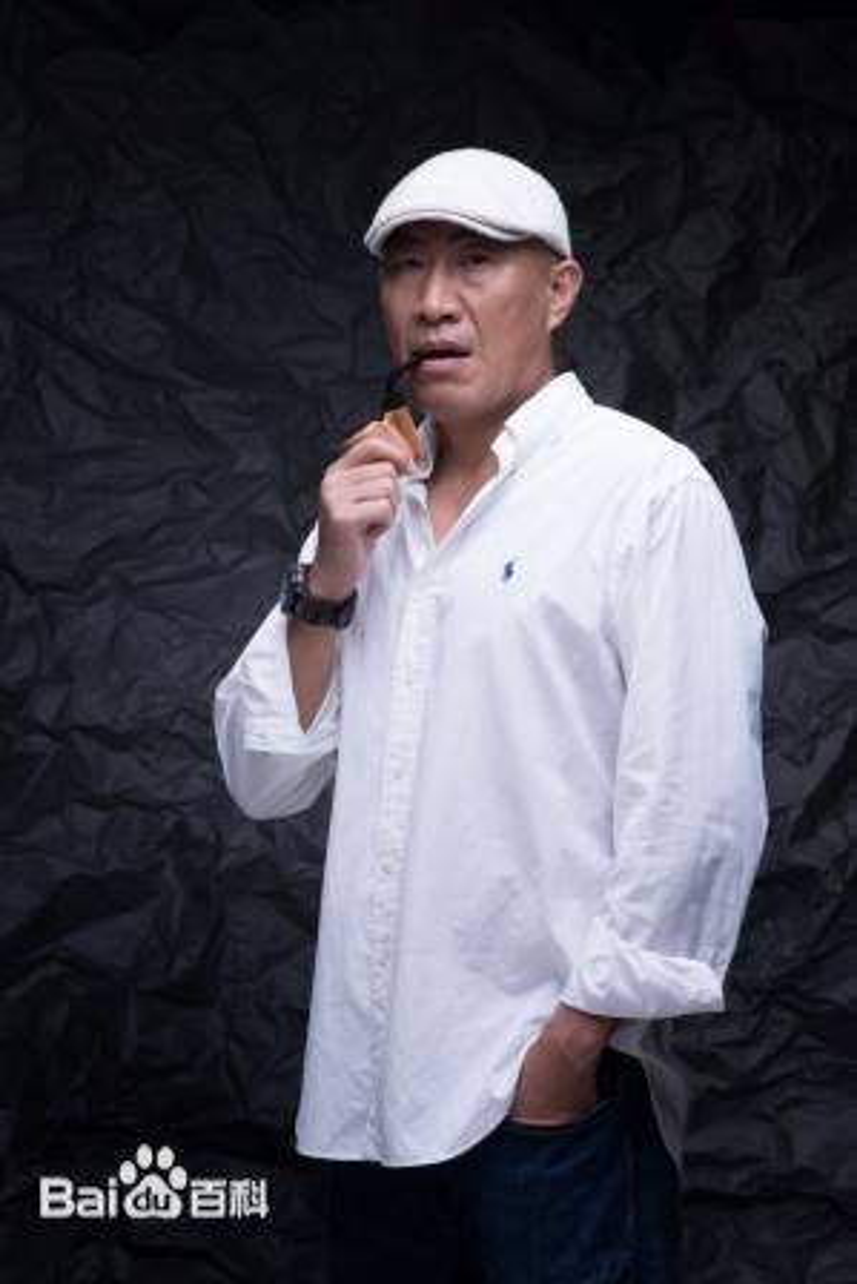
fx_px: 3033
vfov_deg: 23.9
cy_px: 642
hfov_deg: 16.1
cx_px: 428
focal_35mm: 85
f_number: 10
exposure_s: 1/125
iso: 100
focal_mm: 85
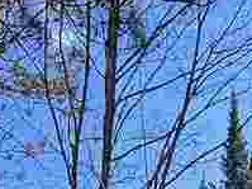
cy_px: 495
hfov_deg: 21.8
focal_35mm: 90
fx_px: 655
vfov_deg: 12.0
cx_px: 146
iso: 40
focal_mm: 2.22
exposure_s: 1/470
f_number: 2.2
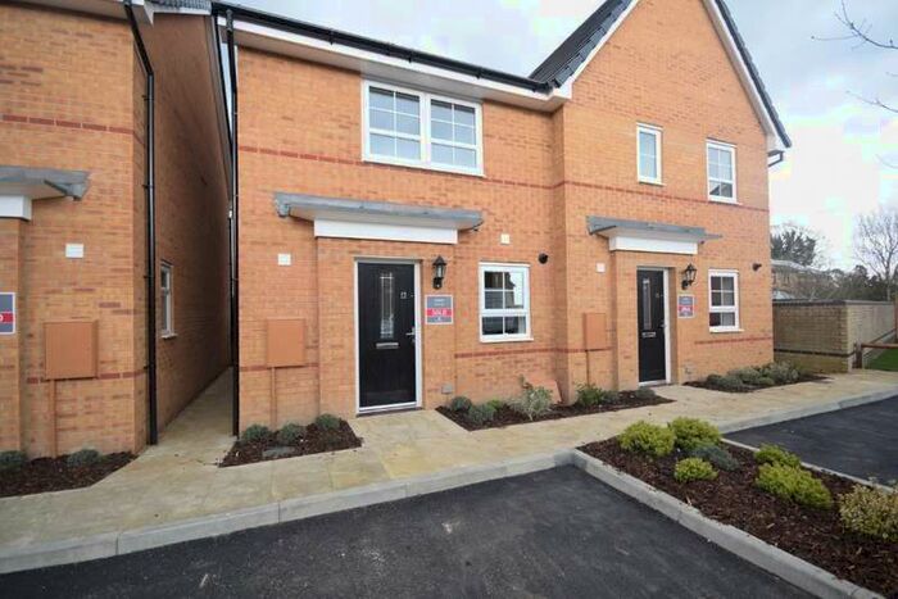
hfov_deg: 100.4
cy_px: 300
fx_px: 374
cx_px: 449
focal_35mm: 15
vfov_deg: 77.4
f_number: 6.3
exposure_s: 1/160
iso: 400
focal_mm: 10
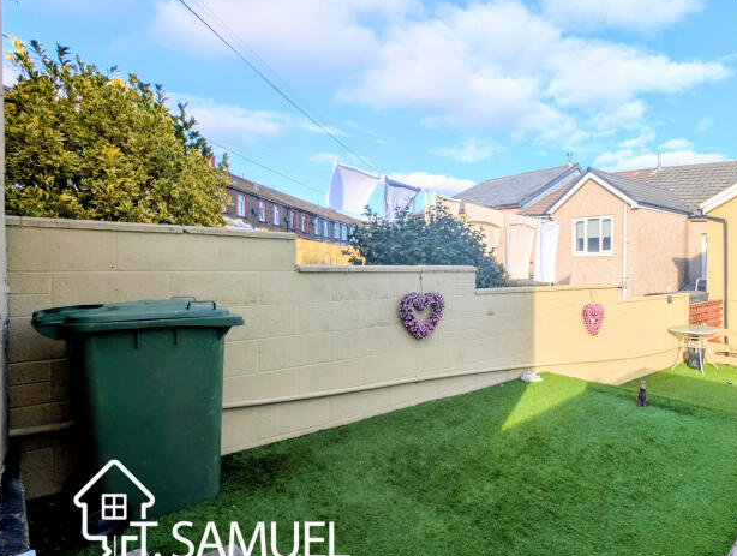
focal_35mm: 20
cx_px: 579
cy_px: 273
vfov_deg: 66.1
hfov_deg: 74.0
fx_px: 427
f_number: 1.95
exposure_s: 1/925
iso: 39
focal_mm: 2.23
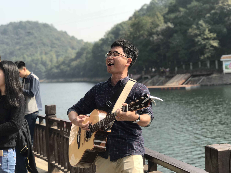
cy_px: 86
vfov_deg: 25.7
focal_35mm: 57
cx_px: 116
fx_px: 380
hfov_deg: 33.8
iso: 20
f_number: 2.8
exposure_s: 1/441
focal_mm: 6.6
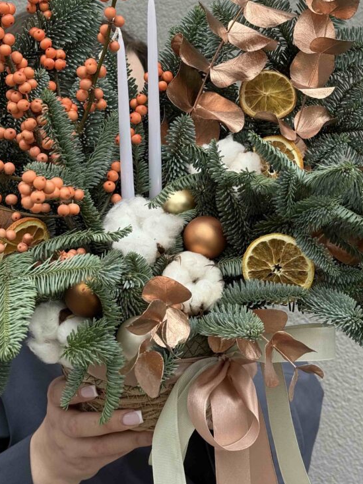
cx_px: 203
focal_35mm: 67
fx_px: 937
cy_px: 164
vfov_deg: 28.8
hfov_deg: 21.9
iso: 80
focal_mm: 6.8
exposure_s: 1/146
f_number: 1.8
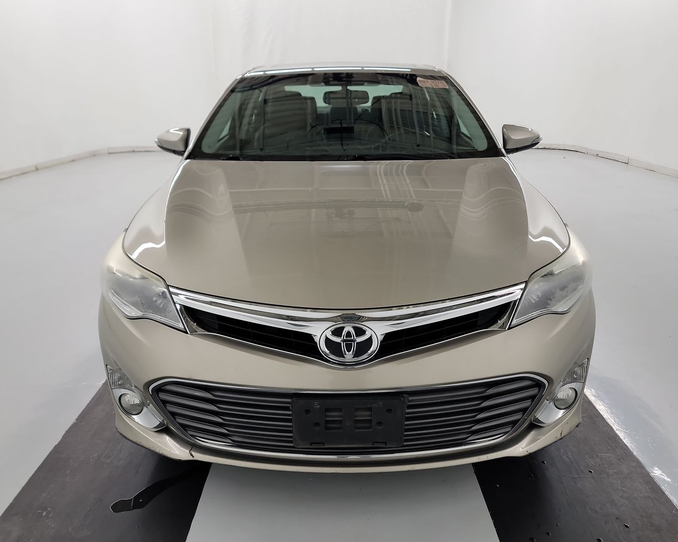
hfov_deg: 66.0
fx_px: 522
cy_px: 275
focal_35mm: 26
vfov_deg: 54.9
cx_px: 346
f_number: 1.8
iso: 295
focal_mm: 6.7
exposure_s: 1/59
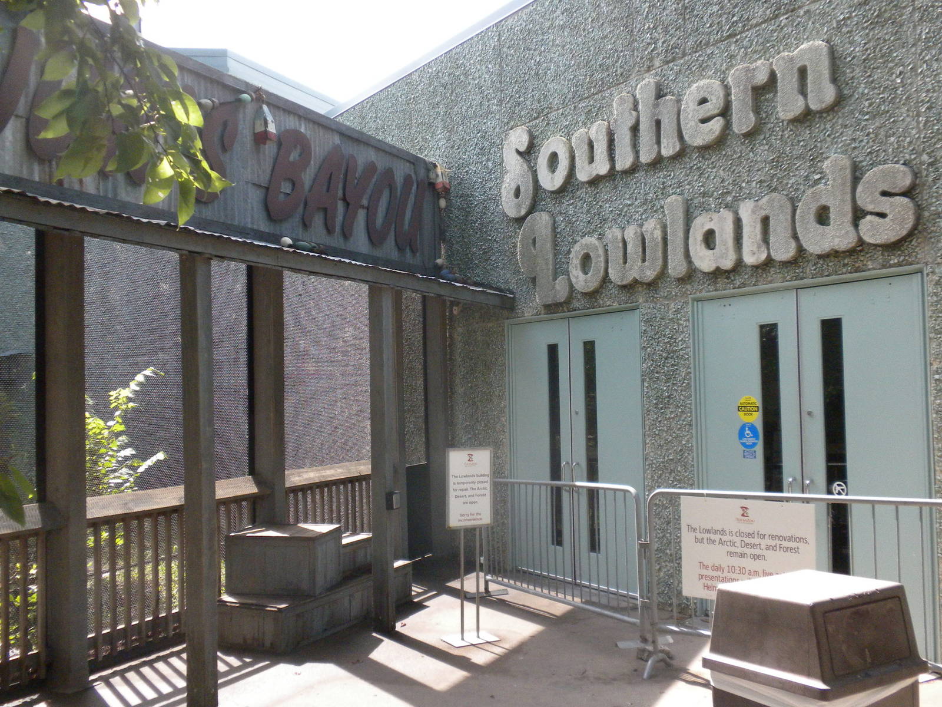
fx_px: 1007
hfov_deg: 50.1
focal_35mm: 37
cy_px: 354
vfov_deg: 38.7
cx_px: 471
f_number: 3.5
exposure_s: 1/686
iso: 360
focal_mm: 6.6
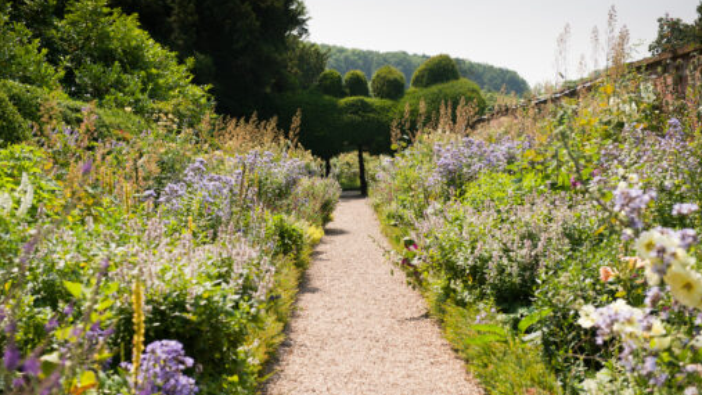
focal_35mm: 58
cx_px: 352
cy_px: 219
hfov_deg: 36.0
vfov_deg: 20.7
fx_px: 1079
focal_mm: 55
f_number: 4
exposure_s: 1/2500
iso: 400
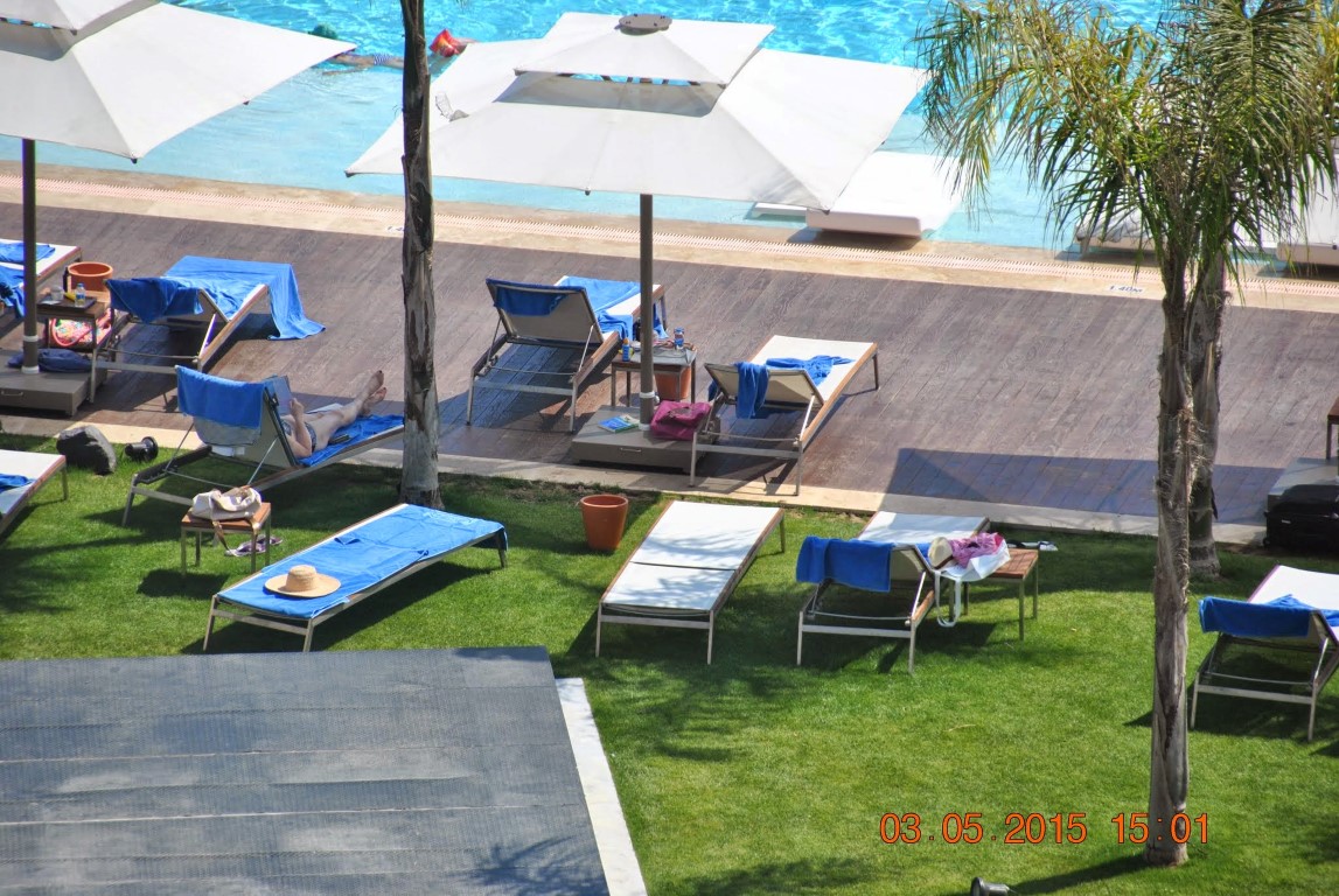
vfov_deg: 4.6
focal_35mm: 300
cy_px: 448
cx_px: 670
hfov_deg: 6.9
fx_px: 11172
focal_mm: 200
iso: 200
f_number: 5.6
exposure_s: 1/1000
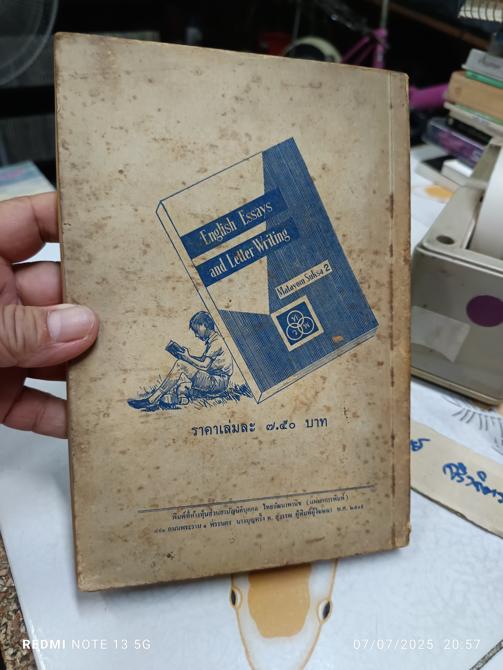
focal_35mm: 24
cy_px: 335
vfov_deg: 71.6
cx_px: 252
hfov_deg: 56.8
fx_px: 465
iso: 1070
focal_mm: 5.31
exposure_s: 1/25
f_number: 1.7
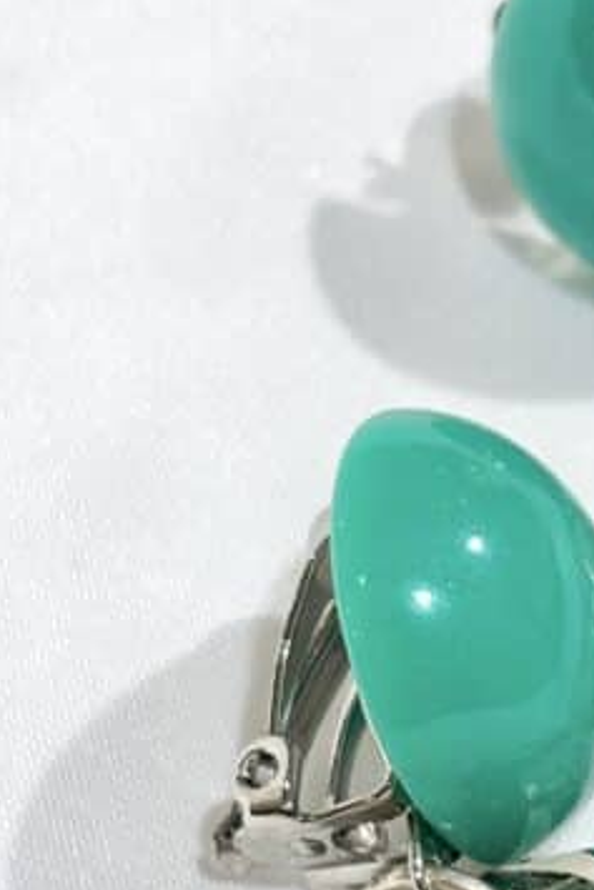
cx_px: 952
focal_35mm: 156
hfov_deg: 8.6
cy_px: 820
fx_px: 3857
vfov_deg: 13.0
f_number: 1.6
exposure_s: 1/127
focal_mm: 5.96
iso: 25
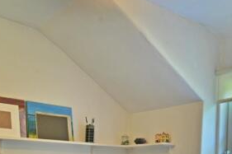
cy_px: 176
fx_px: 328
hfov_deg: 38.4
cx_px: 159
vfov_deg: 24.4
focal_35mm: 51
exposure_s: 1/2.5
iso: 125
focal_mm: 14
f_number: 13
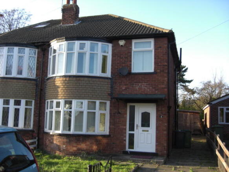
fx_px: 251
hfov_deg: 49.0
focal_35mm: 38
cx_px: 114
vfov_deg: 37.7
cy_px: 86
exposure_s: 1/200
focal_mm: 7.9
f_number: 2.8
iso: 80
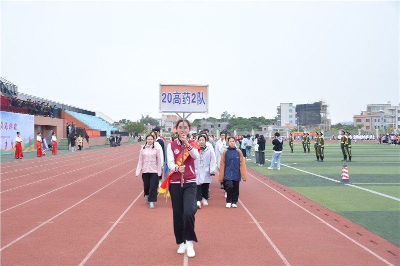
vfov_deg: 36.9
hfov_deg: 53.1
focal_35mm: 36
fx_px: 400
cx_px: 200
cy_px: 133
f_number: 3.8
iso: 320
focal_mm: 24
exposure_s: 1/100
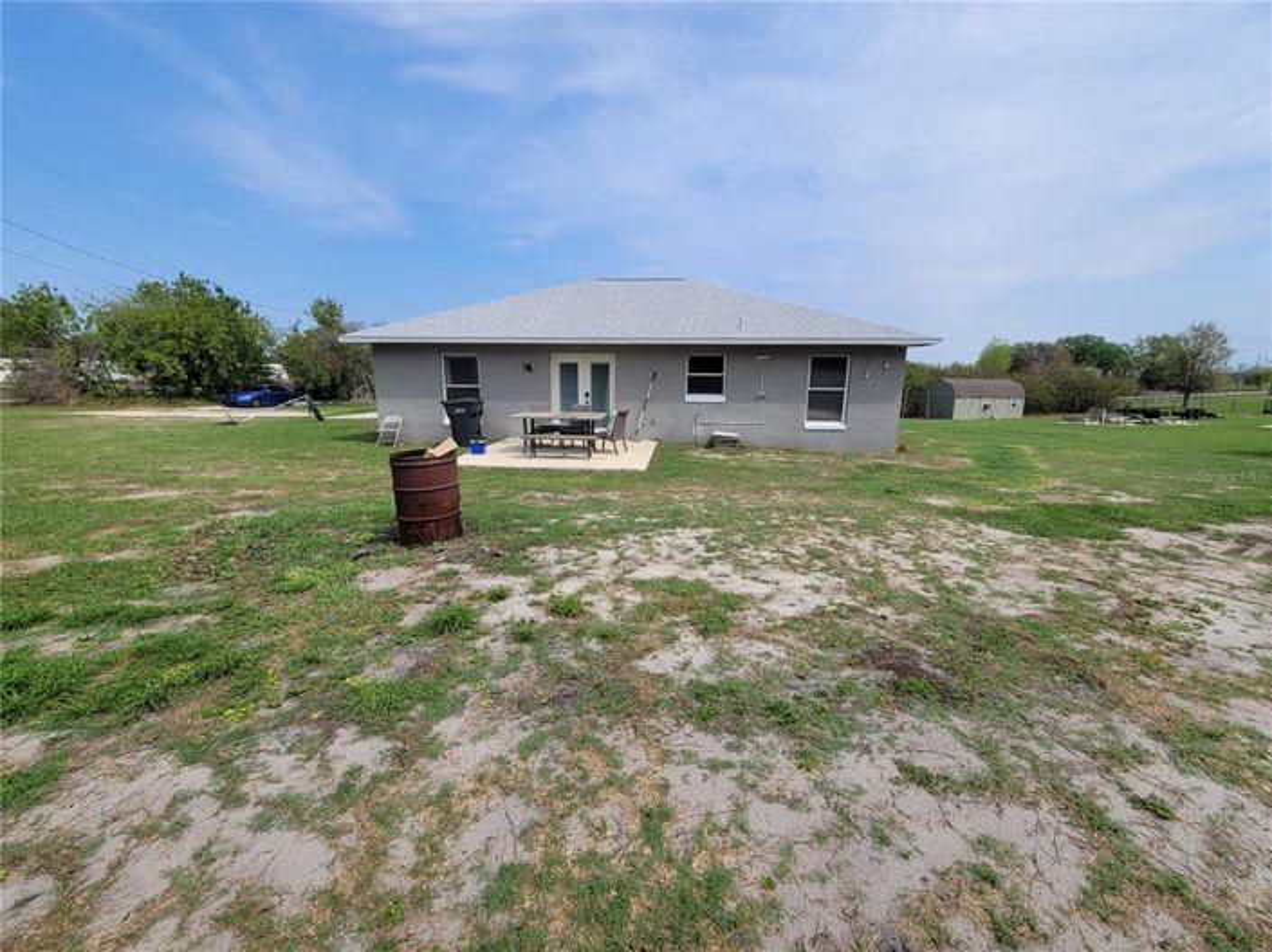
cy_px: 476
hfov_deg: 106.2
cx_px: 636
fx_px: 477
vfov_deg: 89.9
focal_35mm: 13
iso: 50
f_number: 2.2
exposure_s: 1/1695
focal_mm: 2.2
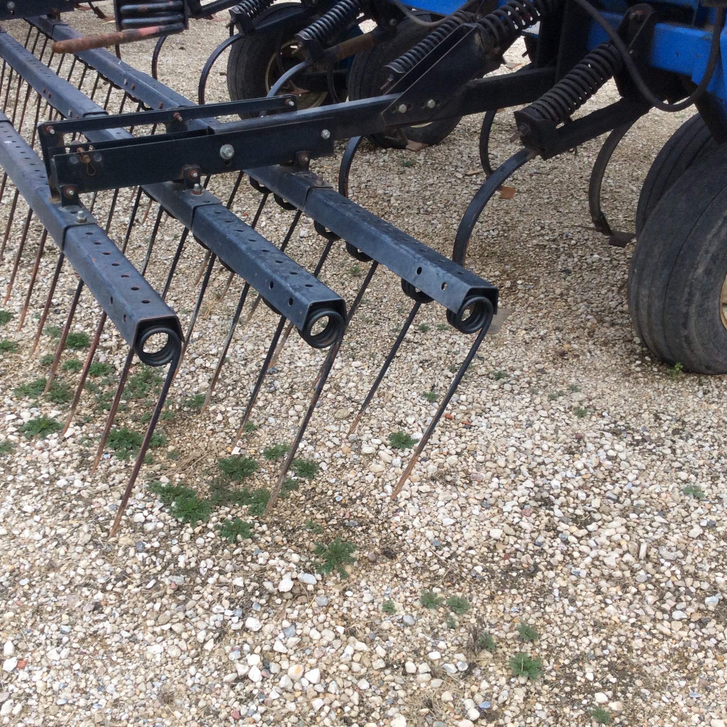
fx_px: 903
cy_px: 362
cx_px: 299
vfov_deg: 43.9
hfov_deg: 43.7
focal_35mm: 38
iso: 32
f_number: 2.4
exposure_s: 1/233
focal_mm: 3.3
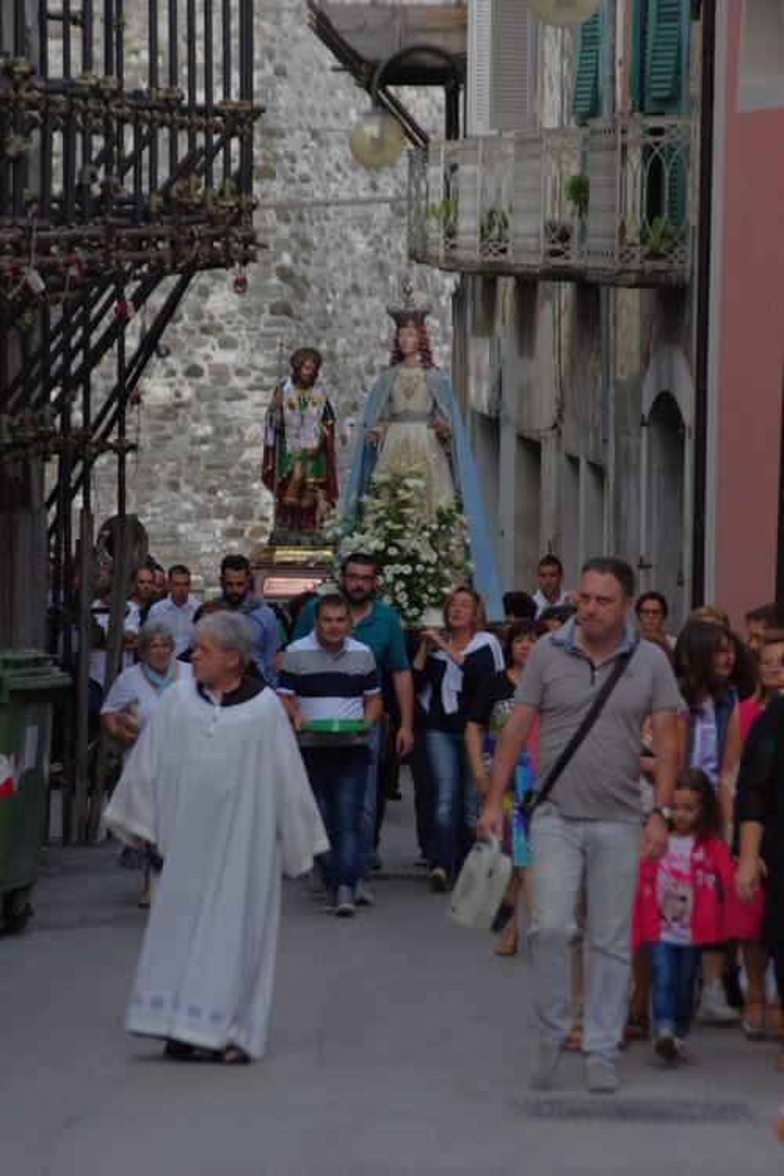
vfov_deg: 10.2
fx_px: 6598
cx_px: 392
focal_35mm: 202
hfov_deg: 6.8
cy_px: 588
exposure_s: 1/250
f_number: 6.3
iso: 1600
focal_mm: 135
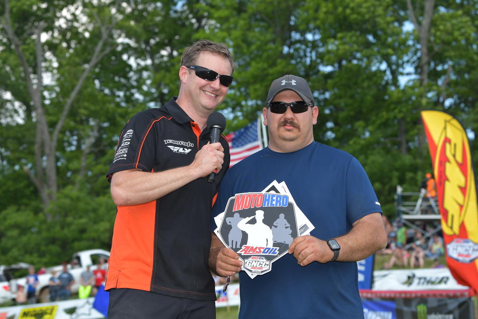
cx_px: 239
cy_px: 160
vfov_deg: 10.6
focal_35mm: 129
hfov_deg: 15.9
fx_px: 1713
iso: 200
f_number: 5.6
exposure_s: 1/400
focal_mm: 86
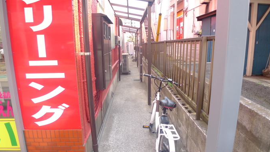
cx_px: 137
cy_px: 72
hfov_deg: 69.9
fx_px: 193
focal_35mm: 27
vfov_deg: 42.9
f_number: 2
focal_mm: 5.1
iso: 80
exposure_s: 1/100
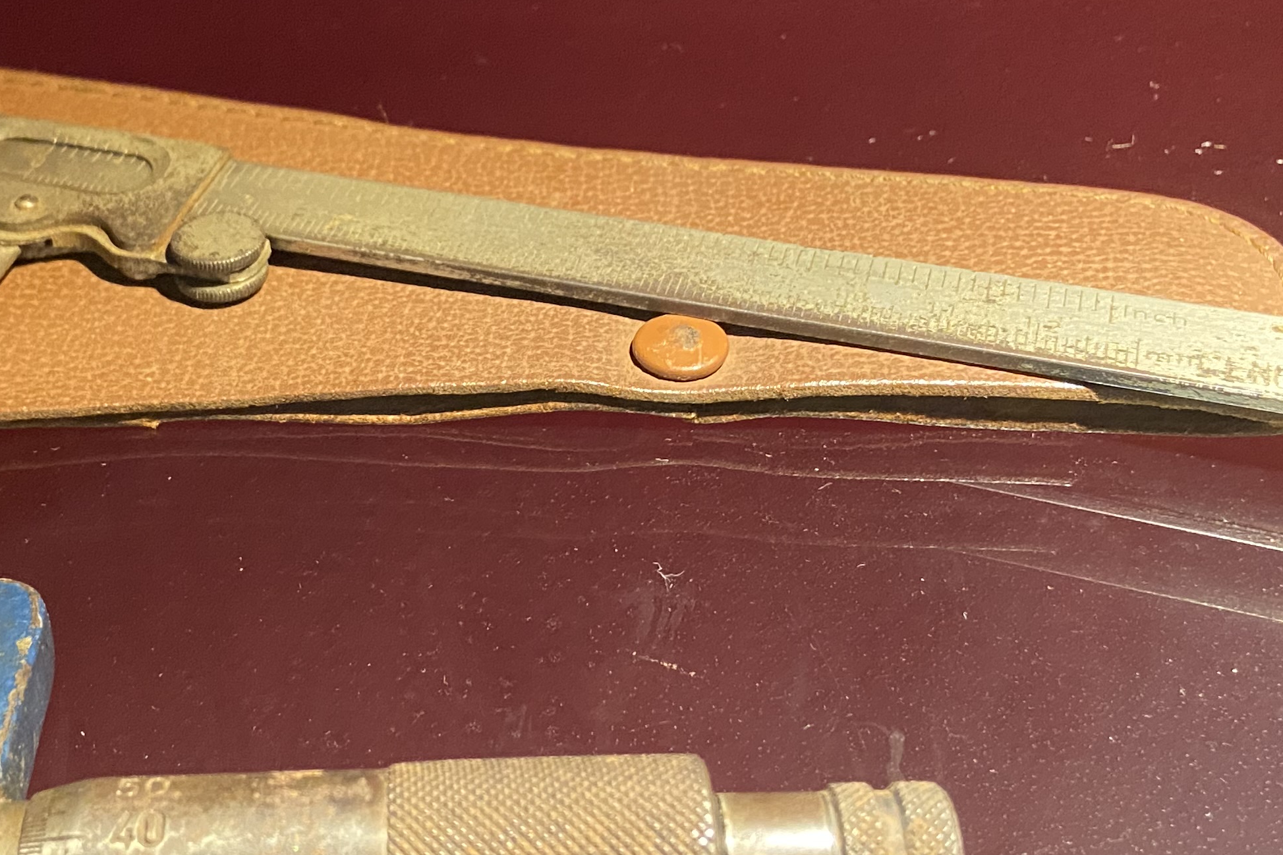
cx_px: 407
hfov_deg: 35.2
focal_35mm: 56
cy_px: 346
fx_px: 1996
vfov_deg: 24.2
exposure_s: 1/50
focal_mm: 4.25
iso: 500
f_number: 1.8
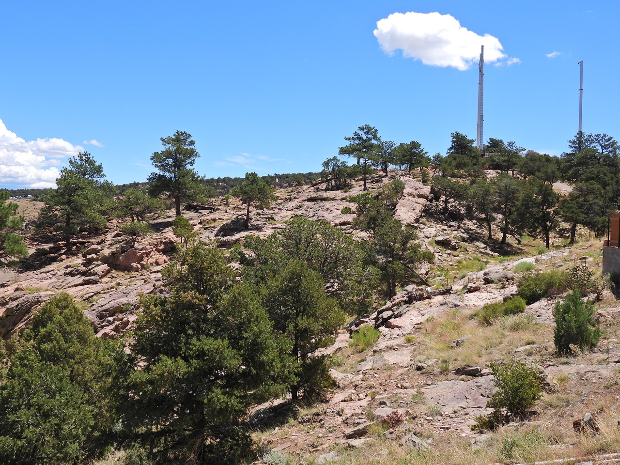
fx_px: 627
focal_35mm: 35
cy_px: 232
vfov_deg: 40.7
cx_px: 310
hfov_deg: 52.6
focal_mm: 6.2
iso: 100
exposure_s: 1/1600
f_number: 3.2
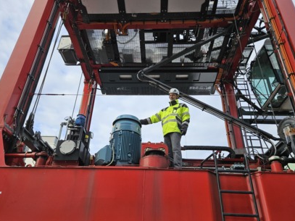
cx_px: 146
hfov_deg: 63.5
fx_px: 239
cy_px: 123
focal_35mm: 28
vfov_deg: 49.6
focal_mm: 5.4
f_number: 1.8
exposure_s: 1/440
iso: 40
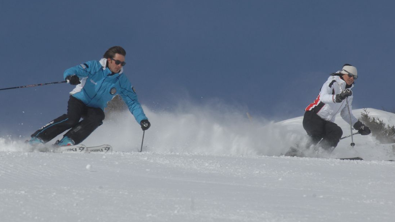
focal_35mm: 369
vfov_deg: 3.3
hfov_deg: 5.9
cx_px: 202
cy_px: 81
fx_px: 3864
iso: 250
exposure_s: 1/800
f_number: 11
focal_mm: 200
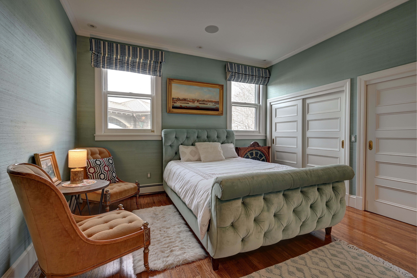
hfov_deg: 96.8
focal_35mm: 16
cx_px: 208
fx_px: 185
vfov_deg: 73.7
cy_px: 139
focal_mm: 16
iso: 200
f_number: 8
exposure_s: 1/15
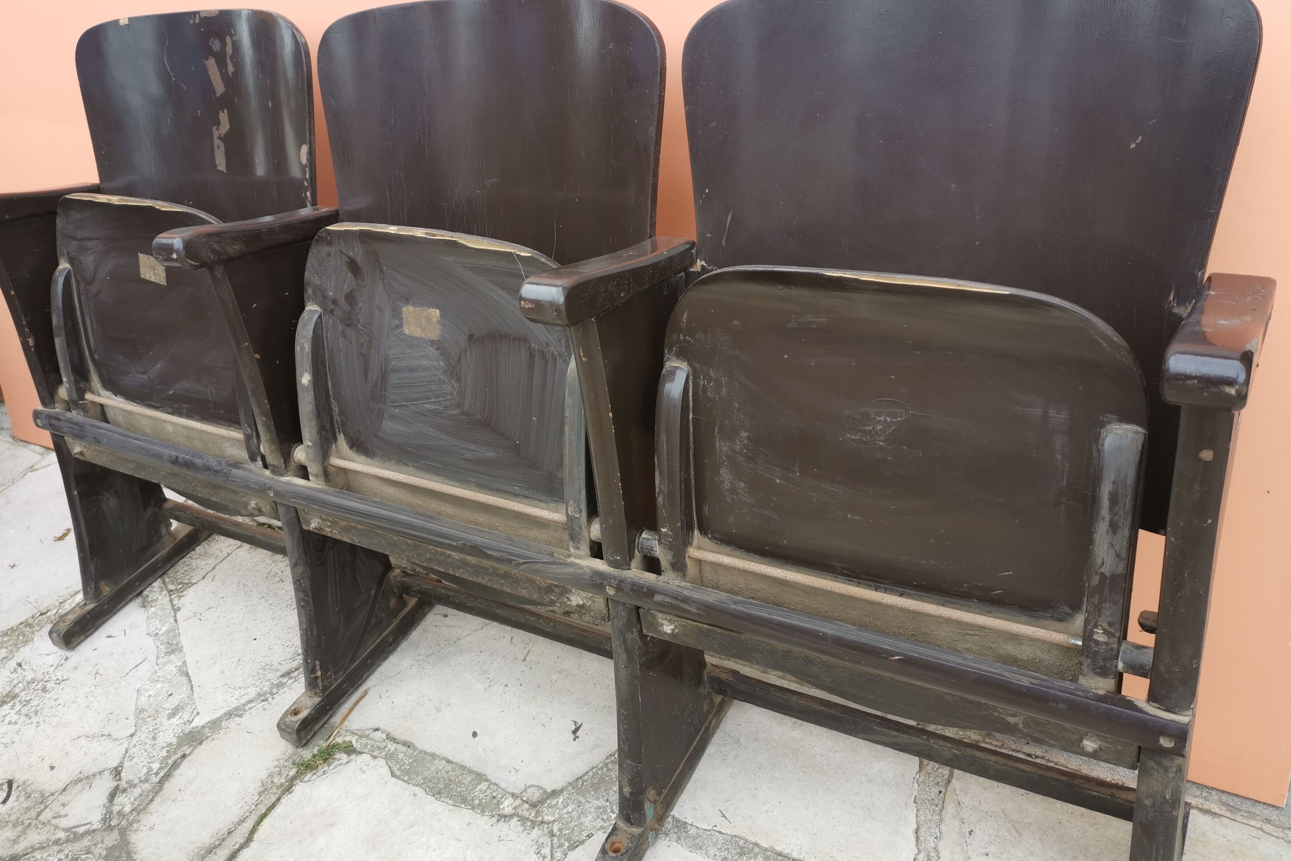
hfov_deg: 63.7
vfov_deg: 44.9
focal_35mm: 29
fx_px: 1040
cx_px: 659
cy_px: 376
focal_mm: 5.58
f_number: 1.8
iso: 50
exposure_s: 1/125
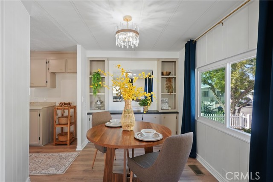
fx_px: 137
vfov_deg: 67.4
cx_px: 136
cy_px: 91
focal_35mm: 18
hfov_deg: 90.0
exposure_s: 1/25
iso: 400
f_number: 4
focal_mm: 18
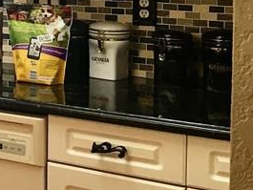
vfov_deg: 13.0
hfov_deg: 14.9
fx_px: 819
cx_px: -224
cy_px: -13
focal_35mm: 112
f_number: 2.2
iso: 32
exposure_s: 1/30
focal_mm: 4.15
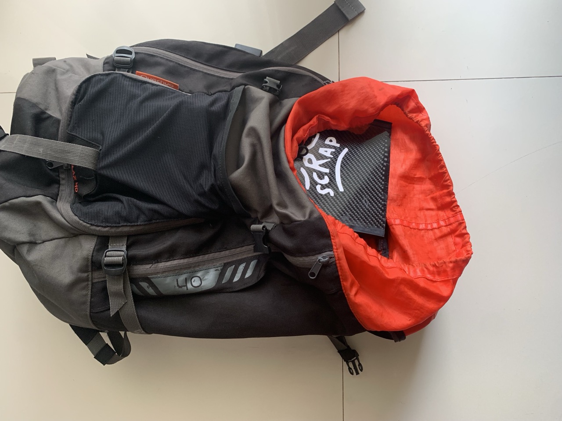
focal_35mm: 26
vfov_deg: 53.1
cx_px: 281
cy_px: 210
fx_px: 422
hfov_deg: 67.3
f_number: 1.8
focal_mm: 4.25
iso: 100
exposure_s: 1/79
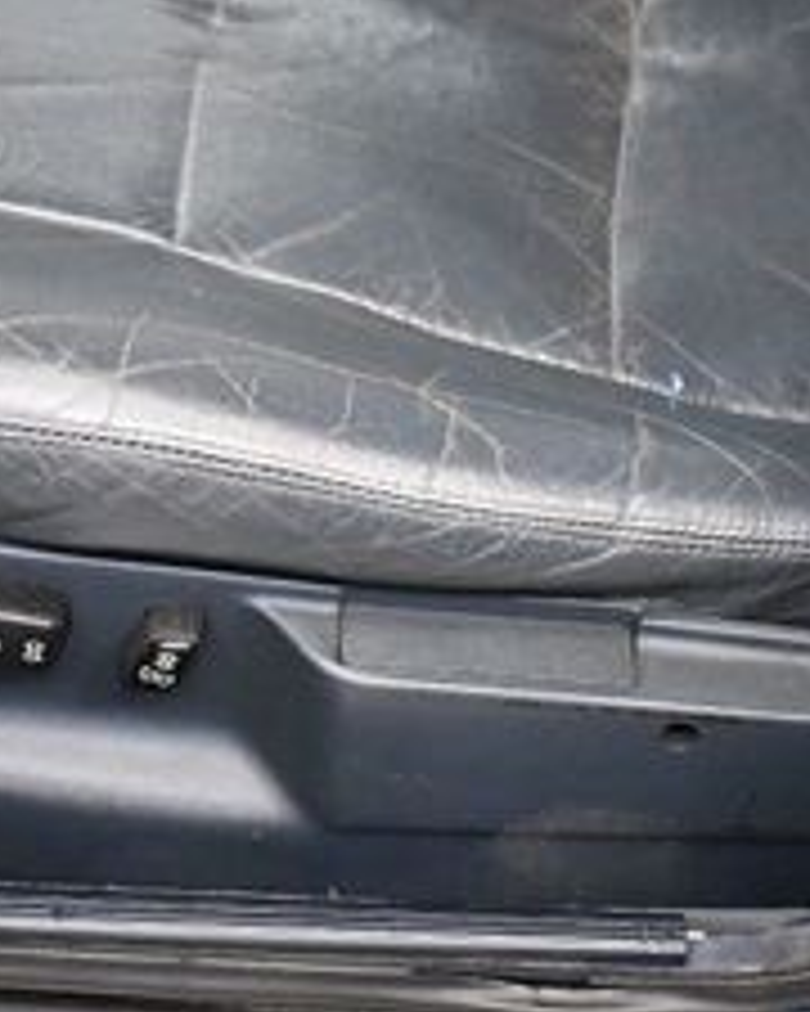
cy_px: 515
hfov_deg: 14.2
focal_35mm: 107
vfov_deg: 17.9
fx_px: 3206
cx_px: 36
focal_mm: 20
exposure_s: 1/125
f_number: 3.5
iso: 3200
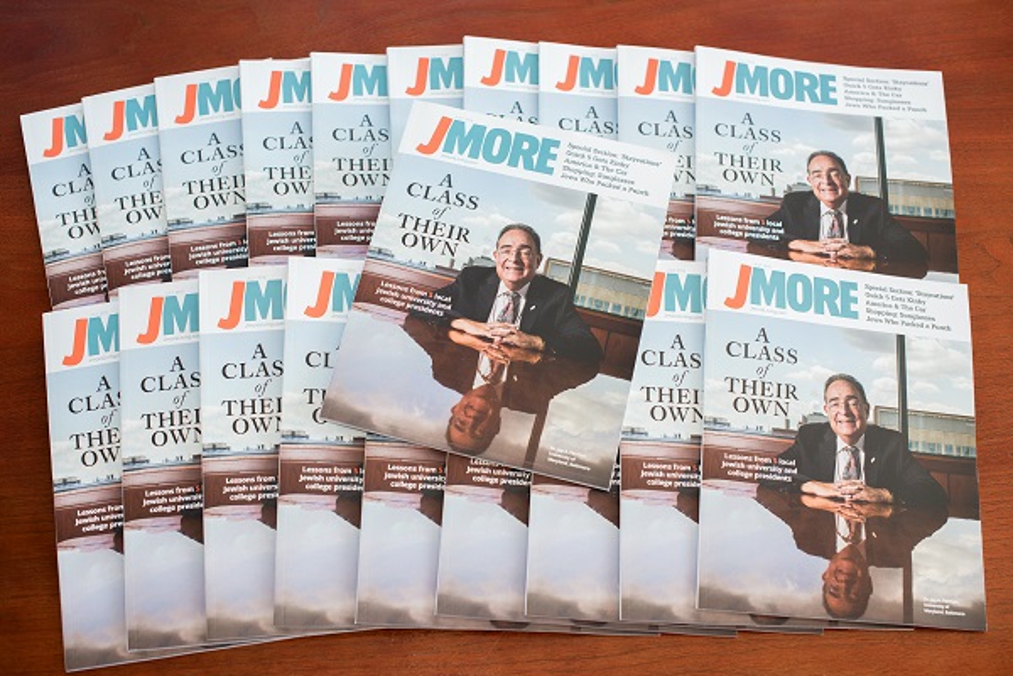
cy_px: 338
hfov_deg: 39.6
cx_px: 506
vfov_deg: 27.0
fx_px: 1407
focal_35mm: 50
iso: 400
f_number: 4
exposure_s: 1/80
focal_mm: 50
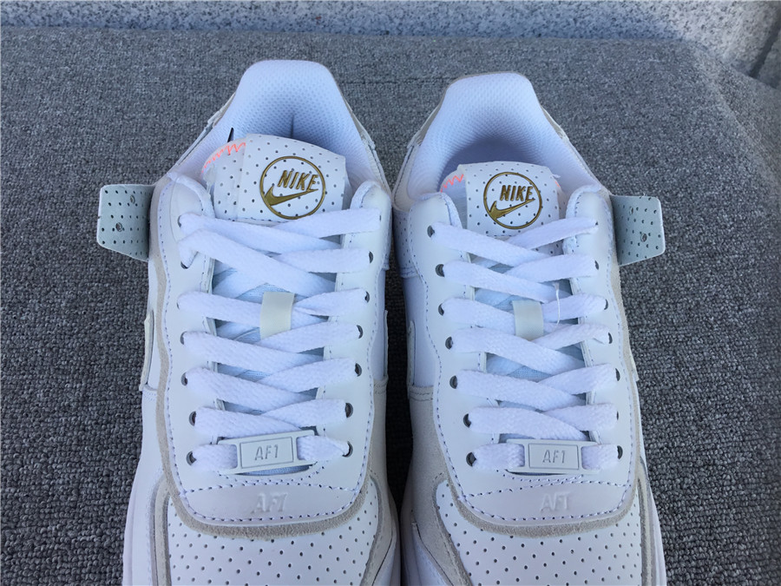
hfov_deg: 58.4
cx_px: 390
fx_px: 699
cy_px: 293
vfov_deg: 45.4
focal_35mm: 31
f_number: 2.4
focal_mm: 3.3
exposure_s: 1/213
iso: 25
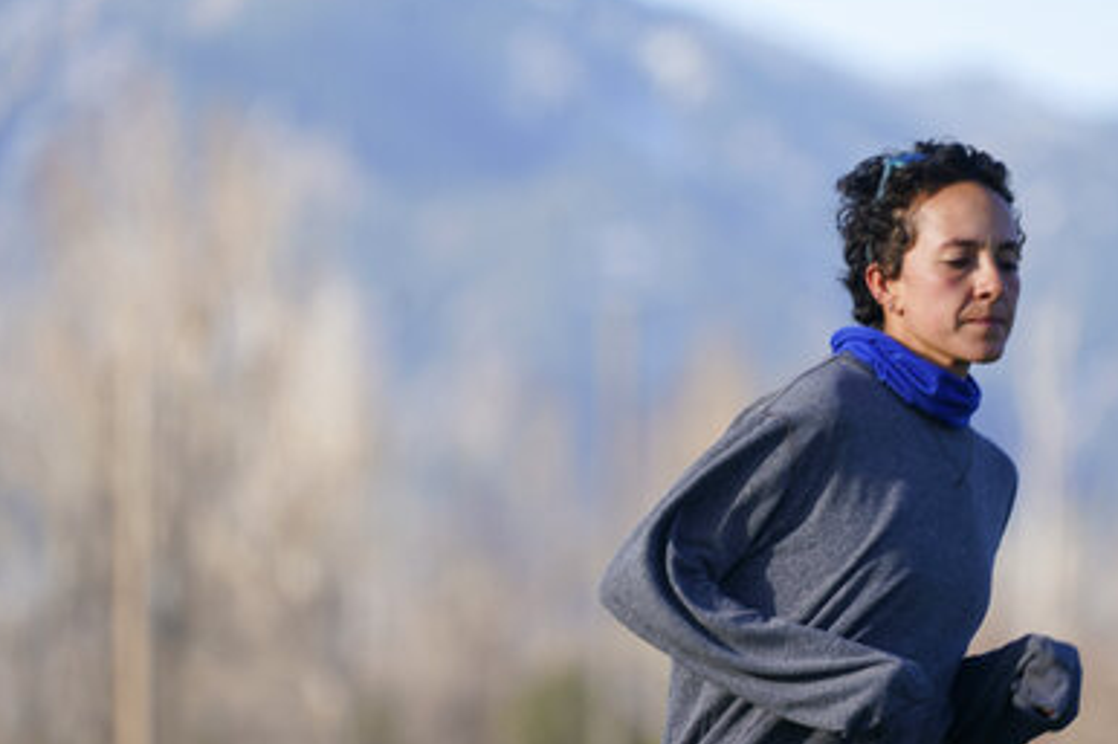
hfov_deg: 4.5
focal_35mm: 461
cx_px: 684
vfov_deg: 3.0
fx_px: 14310
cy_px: 358
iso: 200
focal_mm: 348
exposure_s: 1/500
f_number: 5.6
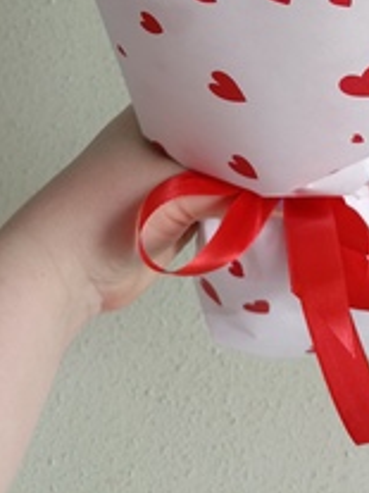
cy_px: -76
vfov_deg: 29.3
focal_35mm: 58
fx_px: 825
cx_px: 331
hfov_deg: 24.5
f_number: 1.69
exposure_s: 1/100
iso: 196
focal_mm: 4.76
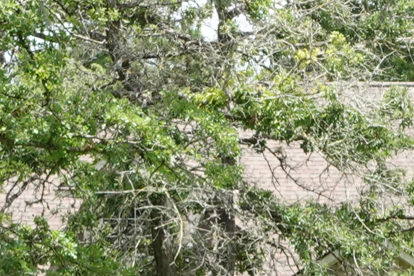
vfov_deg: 5.7
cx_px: 608
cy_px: 558
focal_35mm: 234
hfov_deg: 8.6
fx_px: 2690
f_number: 6.3
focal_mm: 15.46
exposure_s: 1/125
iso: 125
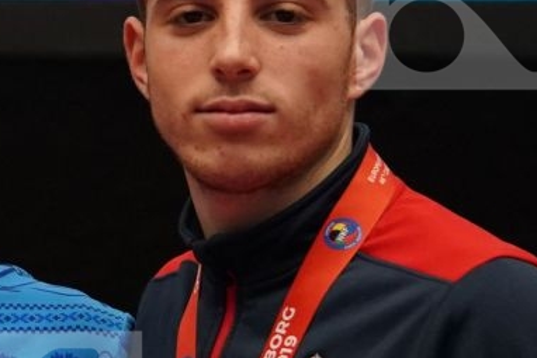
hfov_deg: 2.4
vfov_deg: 1.6
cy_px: 459
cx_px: -465
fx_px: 12788
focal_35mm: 857
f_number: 2.8
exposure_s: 1/1000
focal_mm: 182
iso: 2000
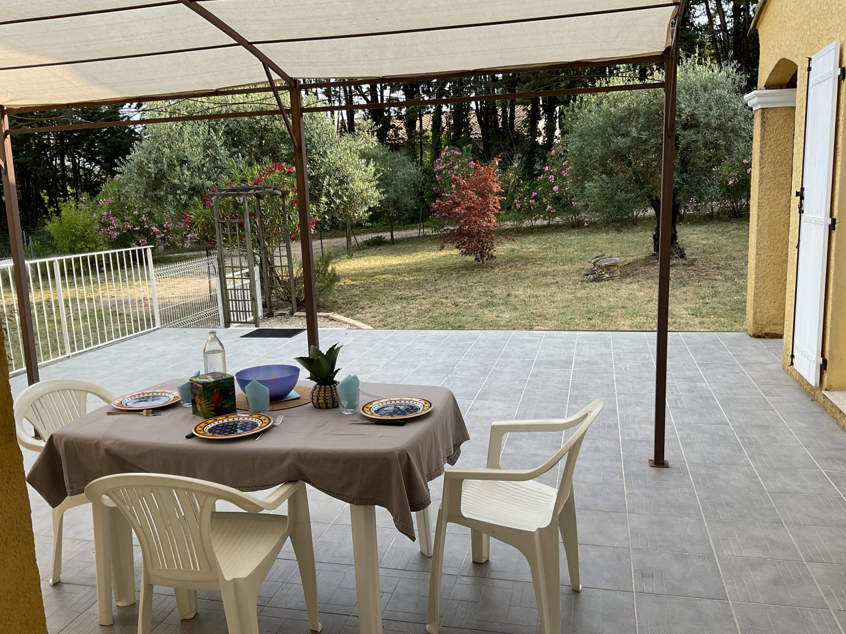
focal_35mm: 29
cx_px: 423
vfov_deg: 48.2
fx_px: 709
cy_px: 317
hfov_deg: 61.7
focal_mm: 3
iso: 16
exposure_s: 1/450
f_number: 1.8
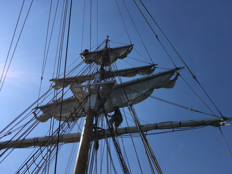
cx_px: 116
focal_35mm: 29
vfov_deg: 48.2
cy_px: 87
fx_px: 194
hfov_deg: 61.7
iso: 25
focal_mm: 4.15
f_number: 2.2
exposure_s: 1/2959
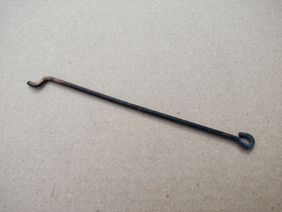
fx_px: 196
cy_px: 106
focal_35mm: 24
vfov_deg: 56.8
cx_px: 141
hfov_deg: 71.6
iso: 100
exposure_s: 1/865
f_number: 1.8
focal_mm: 5.56
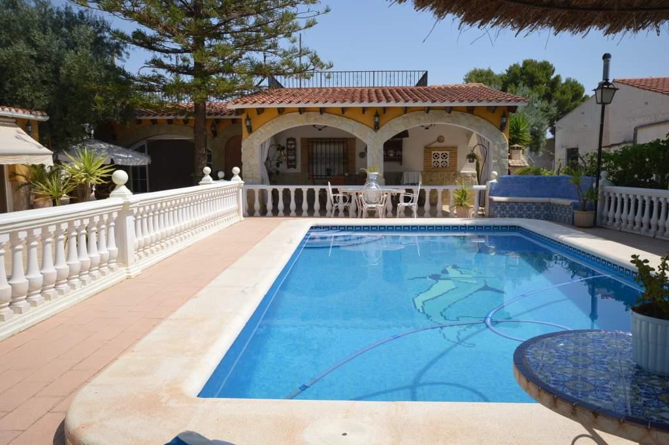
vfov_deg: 43.5
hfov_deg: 62.0
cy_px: 222
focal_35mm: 30
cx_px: 334
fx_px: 557
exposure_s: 1/250
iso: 100
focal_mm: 20
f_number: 8
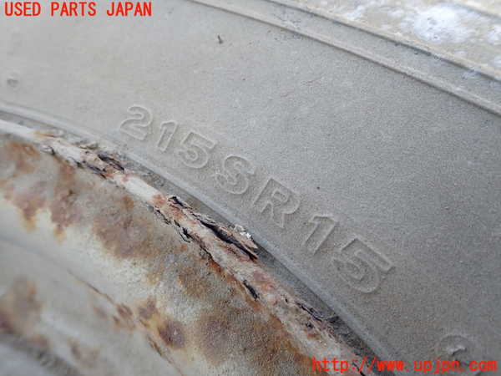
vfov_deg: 54.9
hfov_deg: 69.4
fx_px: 362
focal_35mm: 25
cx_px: 250
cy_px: 188
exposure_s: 1/100
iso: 100
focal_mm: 4.5
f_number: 2.8
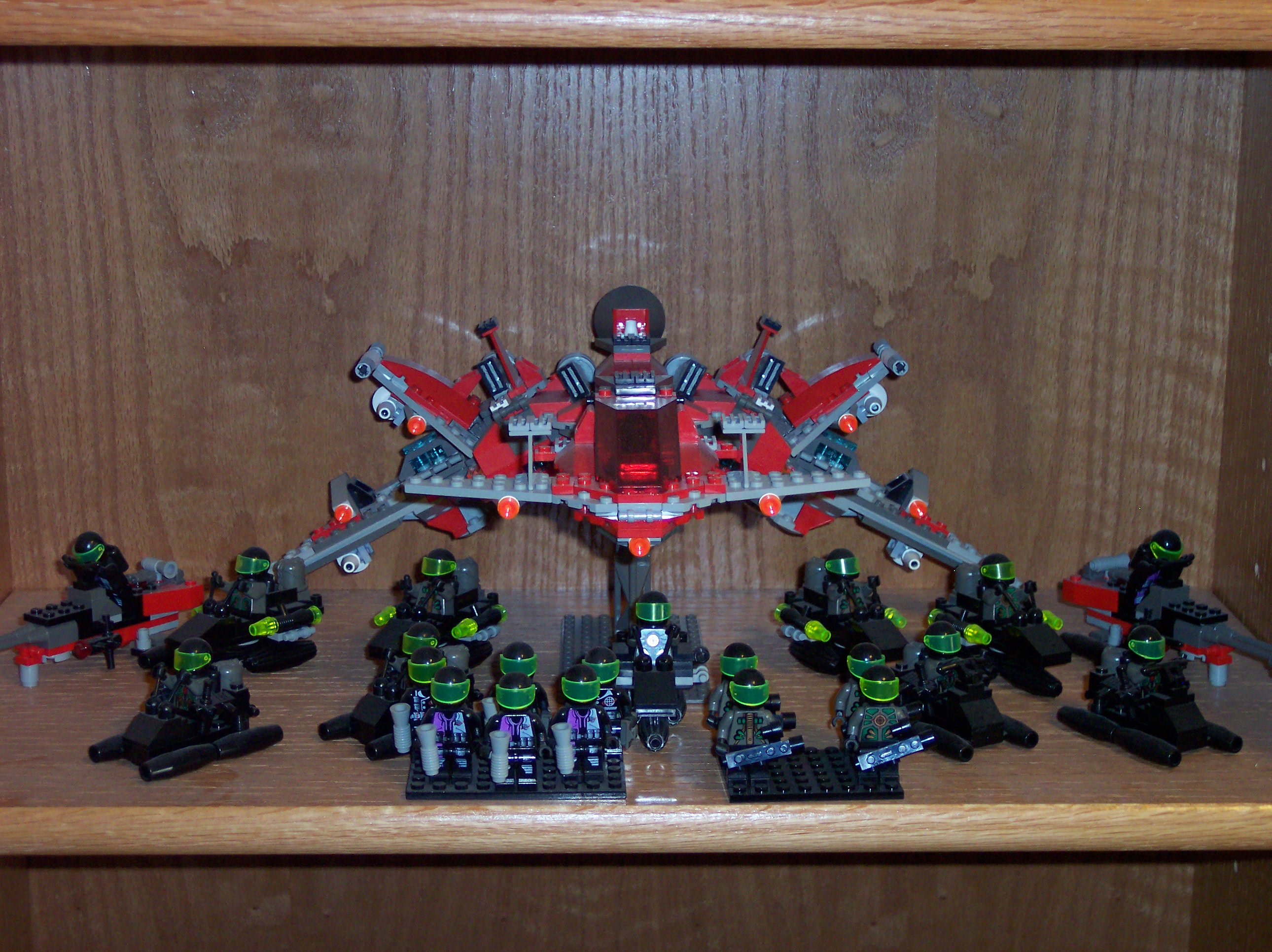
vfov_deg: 23.3
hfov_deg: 30.7
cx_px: 636
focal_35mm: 63
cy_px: 476
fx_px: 2314
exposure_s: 1/45
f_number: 3.4
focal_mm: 13.3
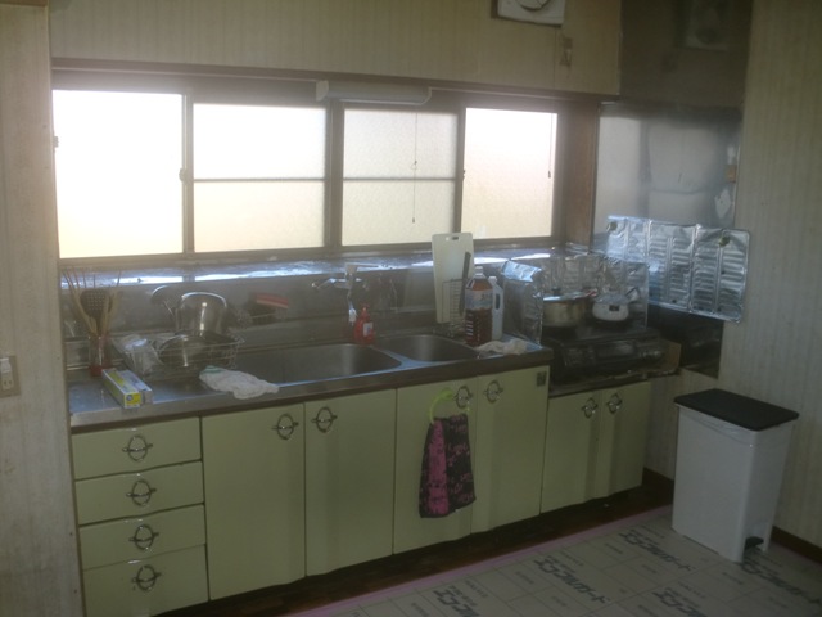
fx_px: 831
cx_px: 411
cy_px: 308
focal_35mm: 35
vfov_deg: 40.7
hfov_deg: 52.6
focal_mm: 6.3
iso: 80
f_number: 3.1
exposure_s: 1/60
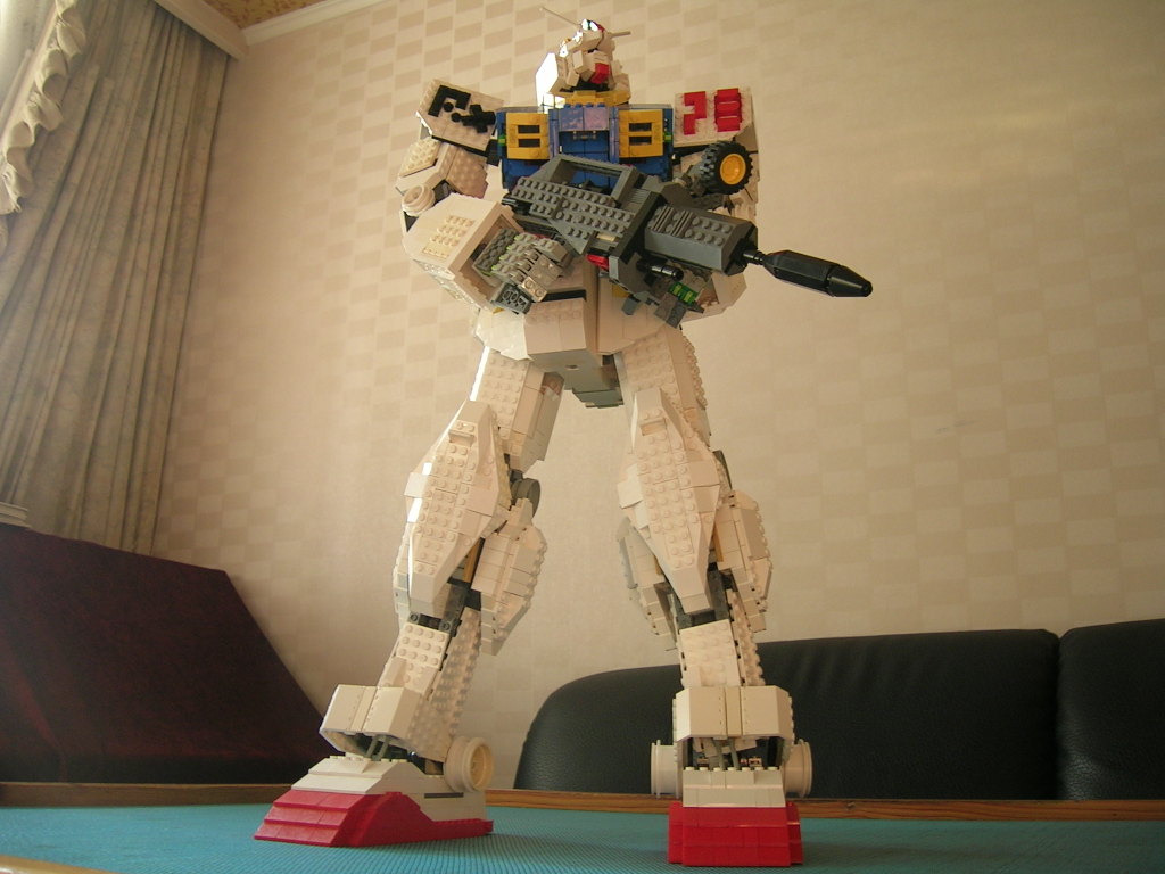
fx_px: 1178
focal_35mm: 35
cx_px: 582
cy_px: 437
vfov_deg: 40.7
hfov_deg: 52.6
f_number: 2.8
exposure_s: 1/12.6
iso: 50
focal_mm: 5.4
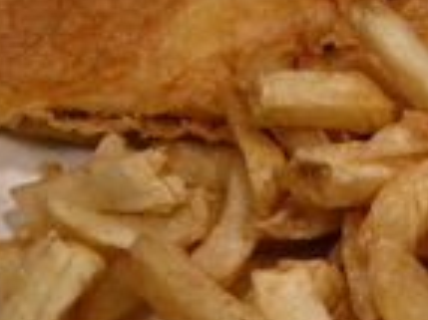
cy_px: 290
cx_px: 359
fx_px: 1730
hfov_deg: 14.0
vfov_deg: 10.5
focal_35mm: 140
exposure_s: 1/68.9
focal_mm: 12.7
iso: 100
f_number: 4.8
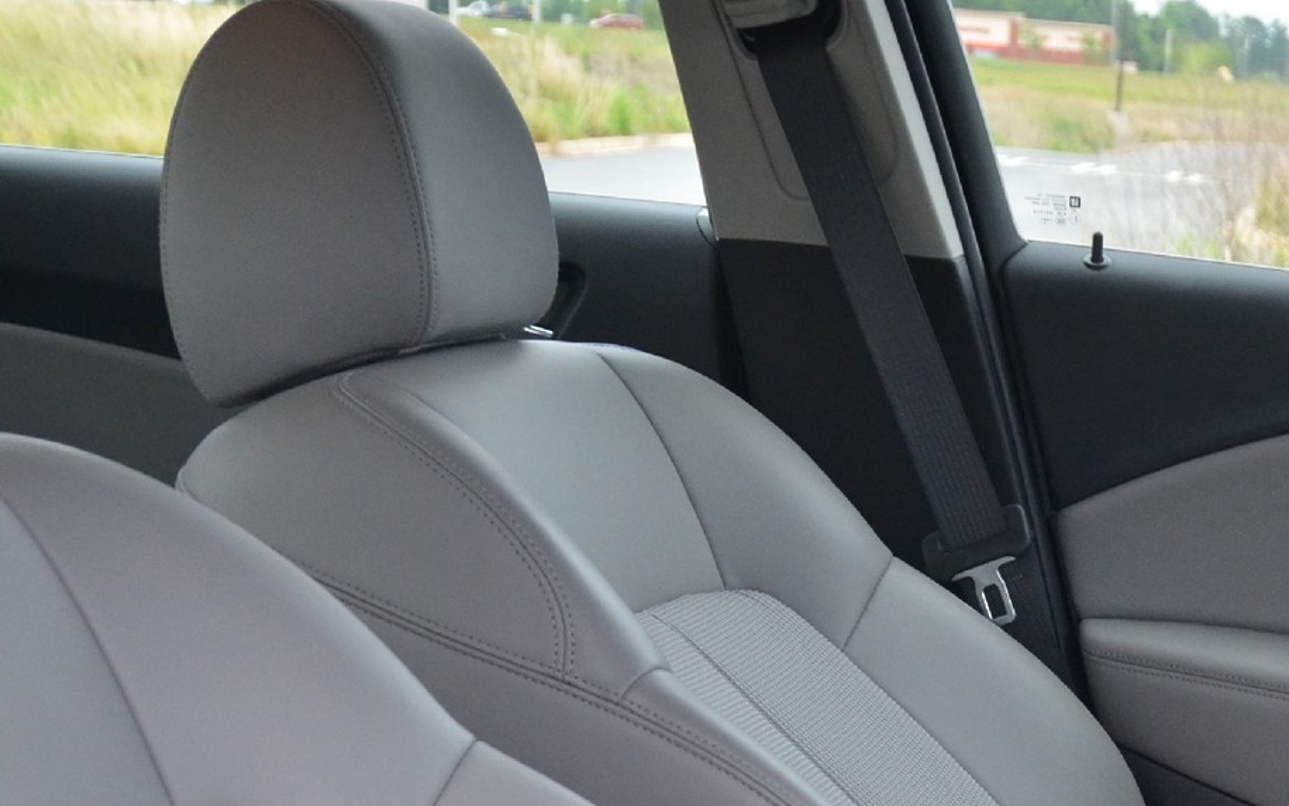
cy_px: 1046
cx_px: 1341
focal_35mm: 75
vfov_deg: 16.4
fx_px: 2635
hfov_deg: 25.8
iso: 800
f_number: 3.5
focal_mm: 18
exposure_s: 1/800
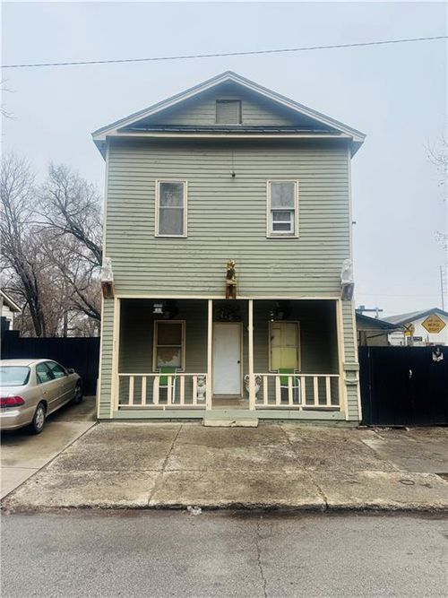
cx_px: 224
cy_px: 299
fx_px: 414
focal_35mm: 24
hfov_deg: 56.8
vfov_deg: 71.6
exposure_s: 1/1637
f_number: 1.78
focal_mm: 6.76
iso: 80
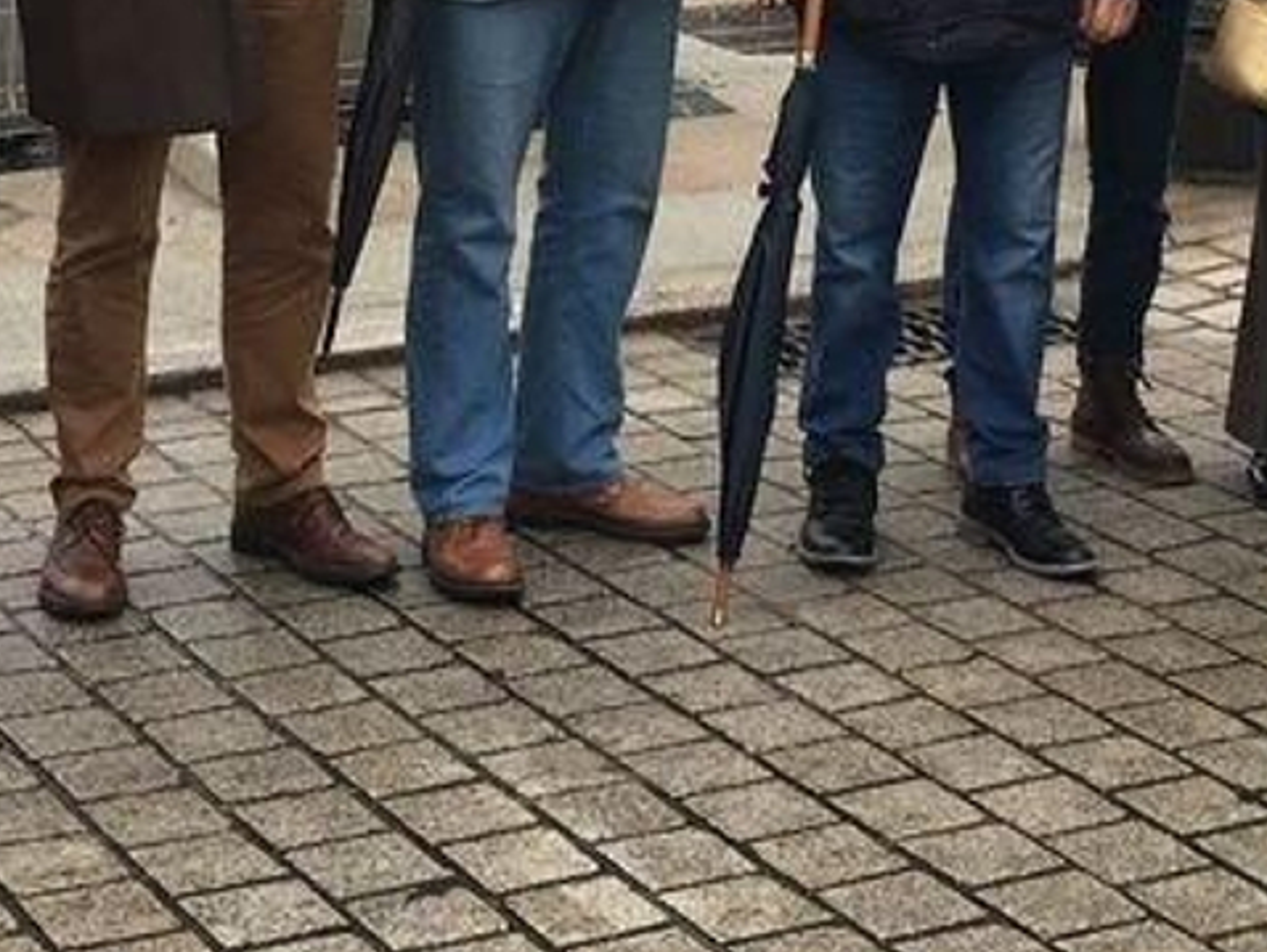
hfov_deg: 20.2
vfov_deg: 14.4
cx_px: 663
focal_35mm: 97
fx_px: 3552
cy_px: -379
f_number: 2.2
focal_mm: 4.15
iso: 25
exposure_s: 1/116
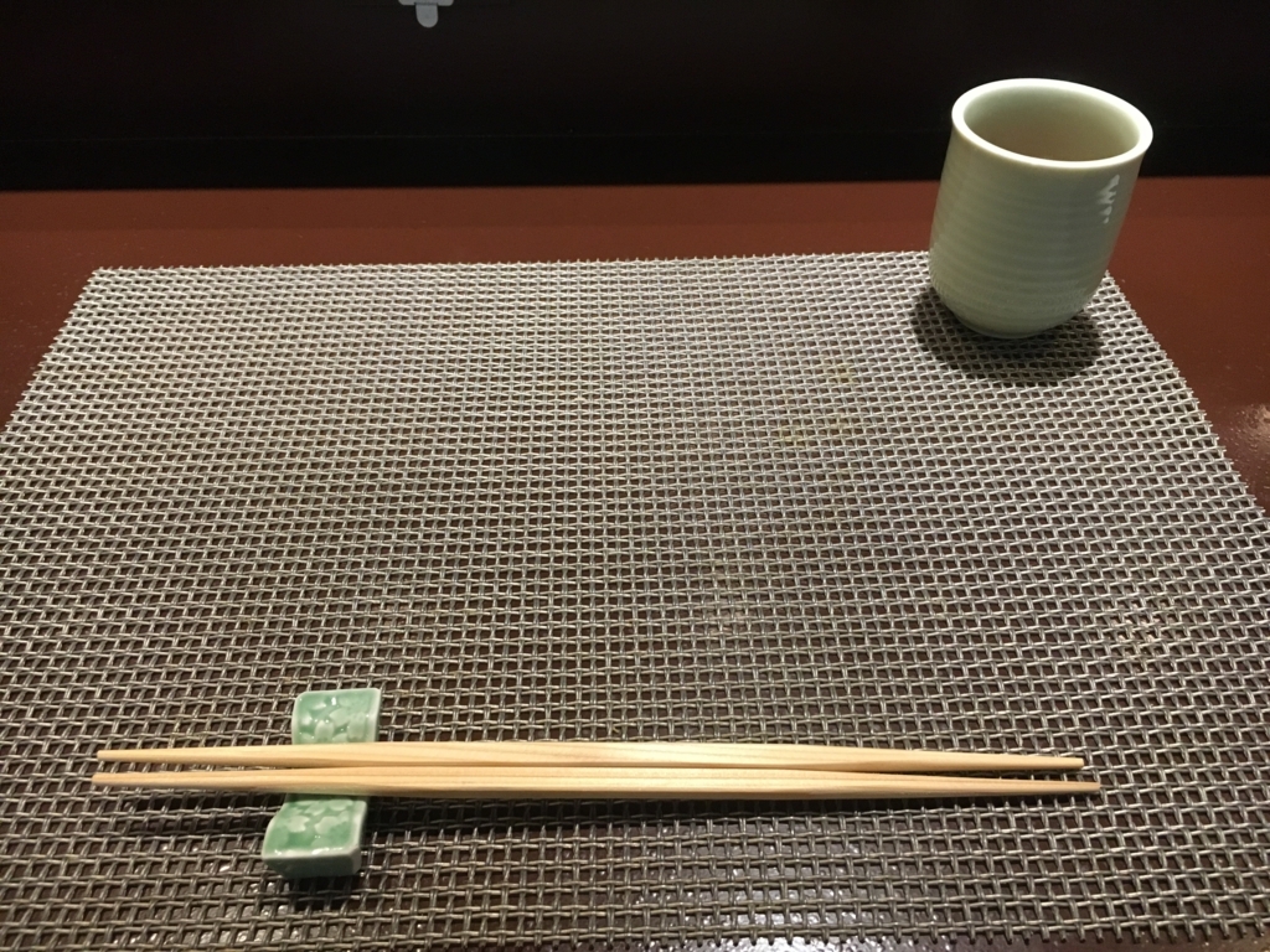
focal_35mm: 29
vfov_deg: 48.2
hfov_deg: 61.7
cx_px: 635
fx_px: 1064
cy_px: 476
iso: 160
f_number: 2.2
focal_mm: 4.15
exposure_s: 1/30
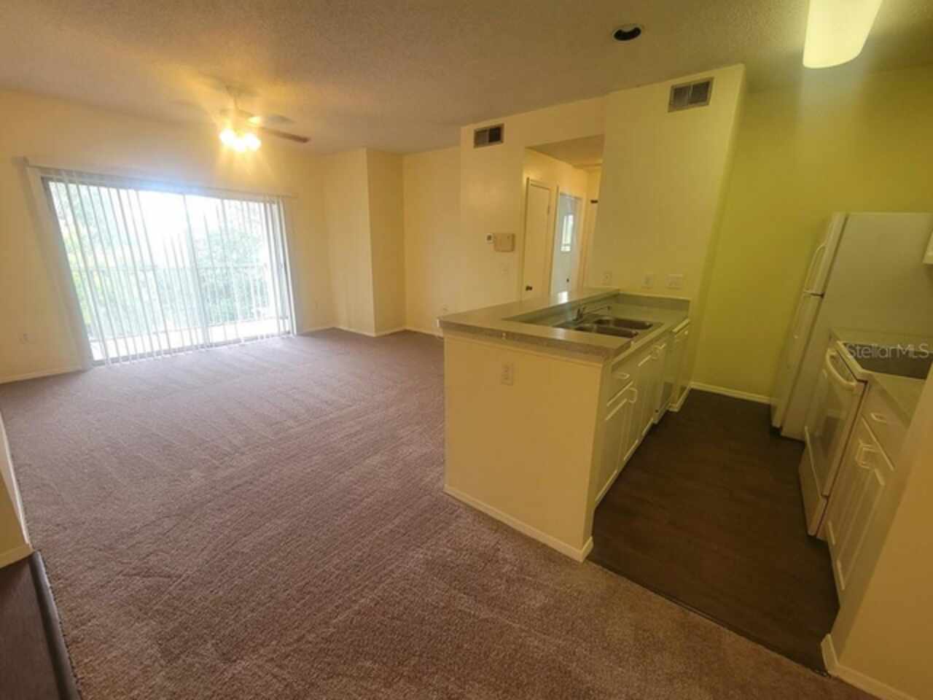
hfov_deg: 106.2
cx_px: 466
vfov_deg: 89.9
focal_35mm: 13
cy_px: 350
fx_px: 350
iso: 200
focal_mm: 2.2
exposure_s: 1/60
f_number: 2.2
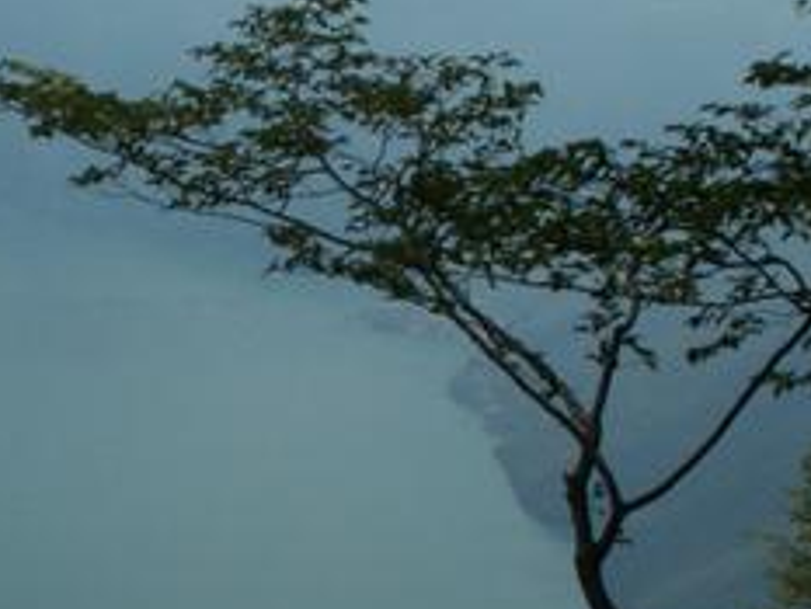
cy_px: 376
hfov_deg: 16.4
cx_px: 10
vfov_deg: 12.6
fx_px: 2766
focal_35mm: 118
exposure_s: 1/250
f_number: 8
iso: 50
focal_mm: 7.22
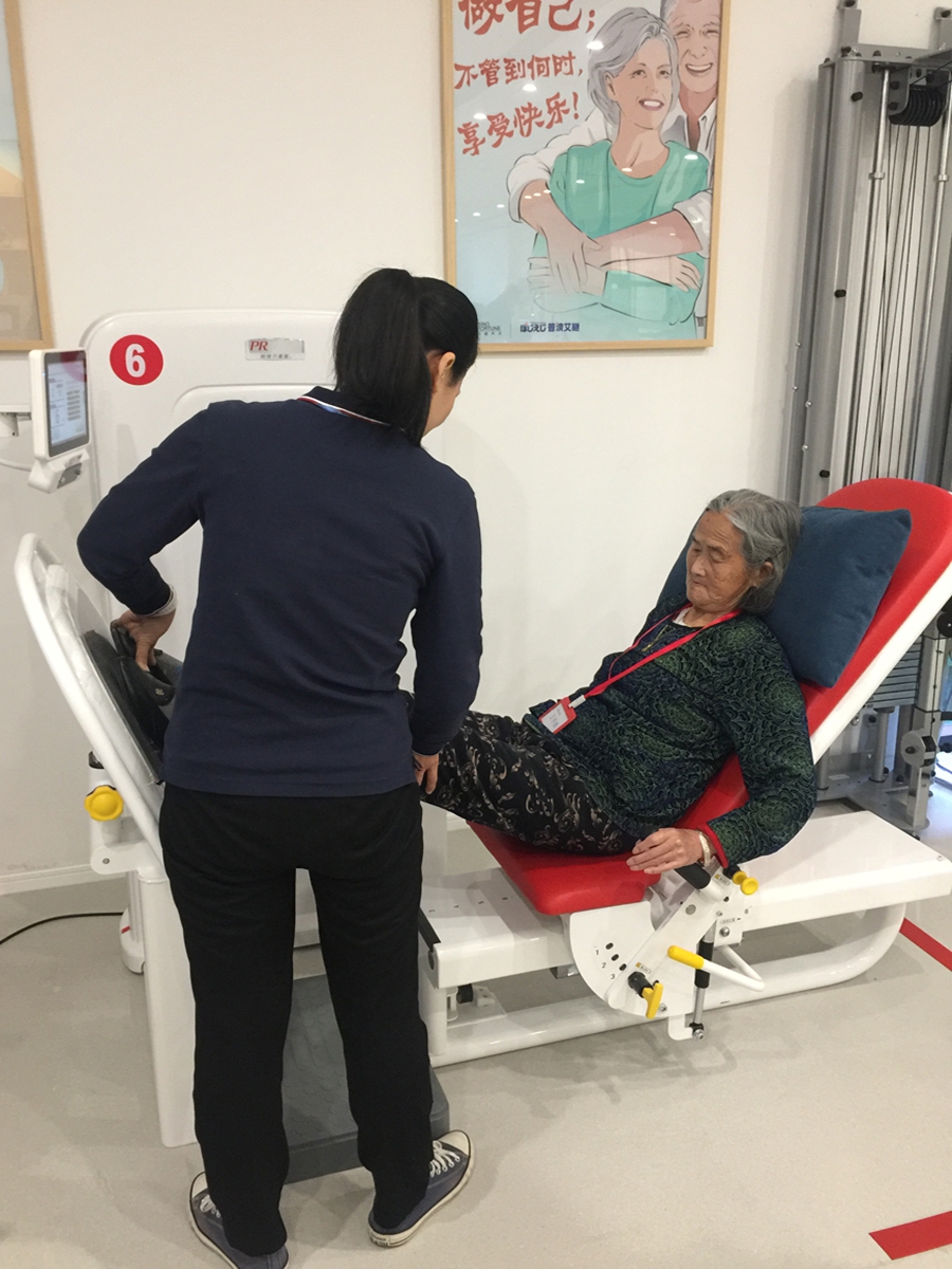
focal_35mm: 29
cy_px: 634
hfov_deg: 48.2
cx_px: 476
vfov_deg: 61.7
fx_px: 1063
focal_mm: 4.15
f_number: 2.2
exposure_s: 1/17
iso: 125
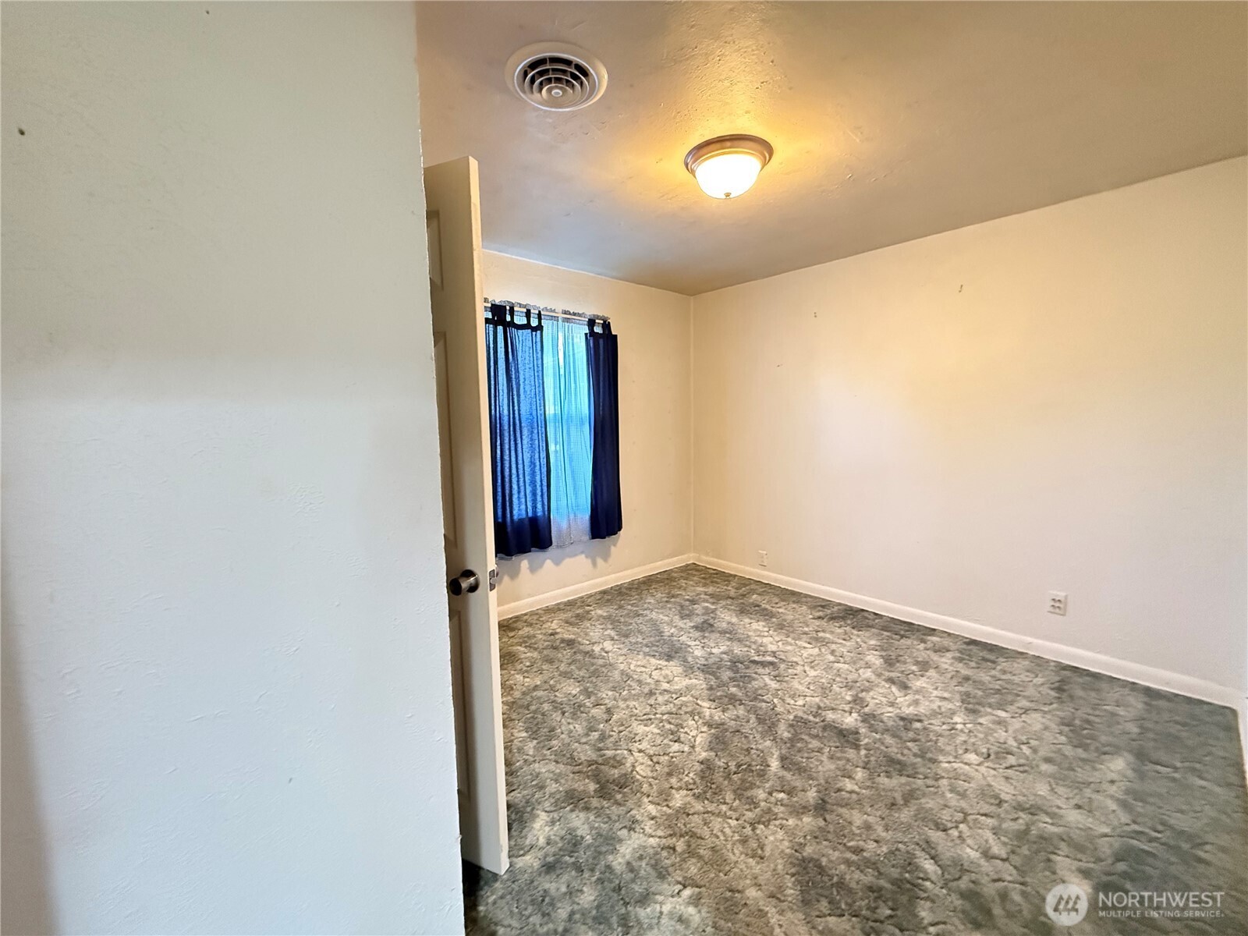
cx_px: 624
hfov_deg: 102.1
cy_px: 468
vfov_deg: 85.7
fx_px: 505
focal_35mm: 14
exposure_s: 1/60
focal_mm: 2.22
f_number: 2.2
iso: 1250
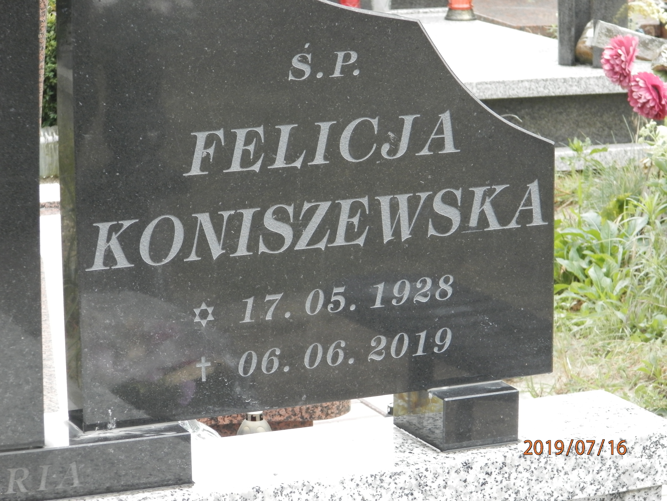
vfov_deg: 11.2
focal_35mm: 132
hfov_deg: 14.9
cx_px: 334
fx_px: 2543
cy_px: 250
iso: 200
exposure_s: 1/160
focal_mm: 23.6
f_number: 4.7
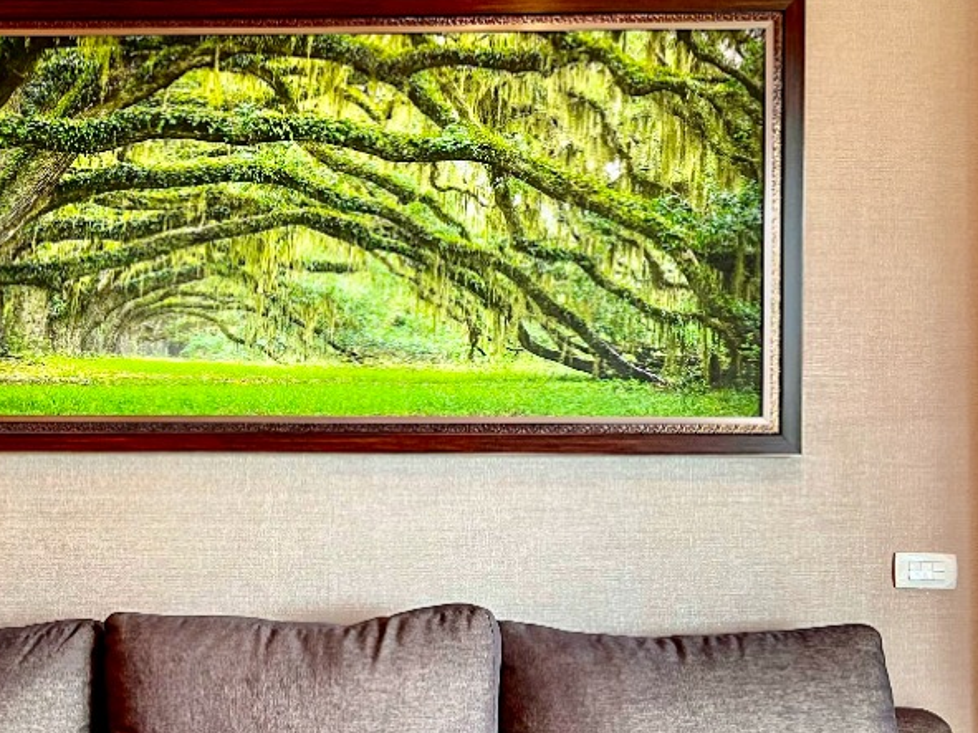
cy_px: 364
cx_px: 276
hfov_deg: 42.0
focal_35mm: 44
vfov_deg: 32.9
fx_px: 1243
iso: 80
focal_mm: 5.7
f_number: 1.5
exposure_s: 1/50
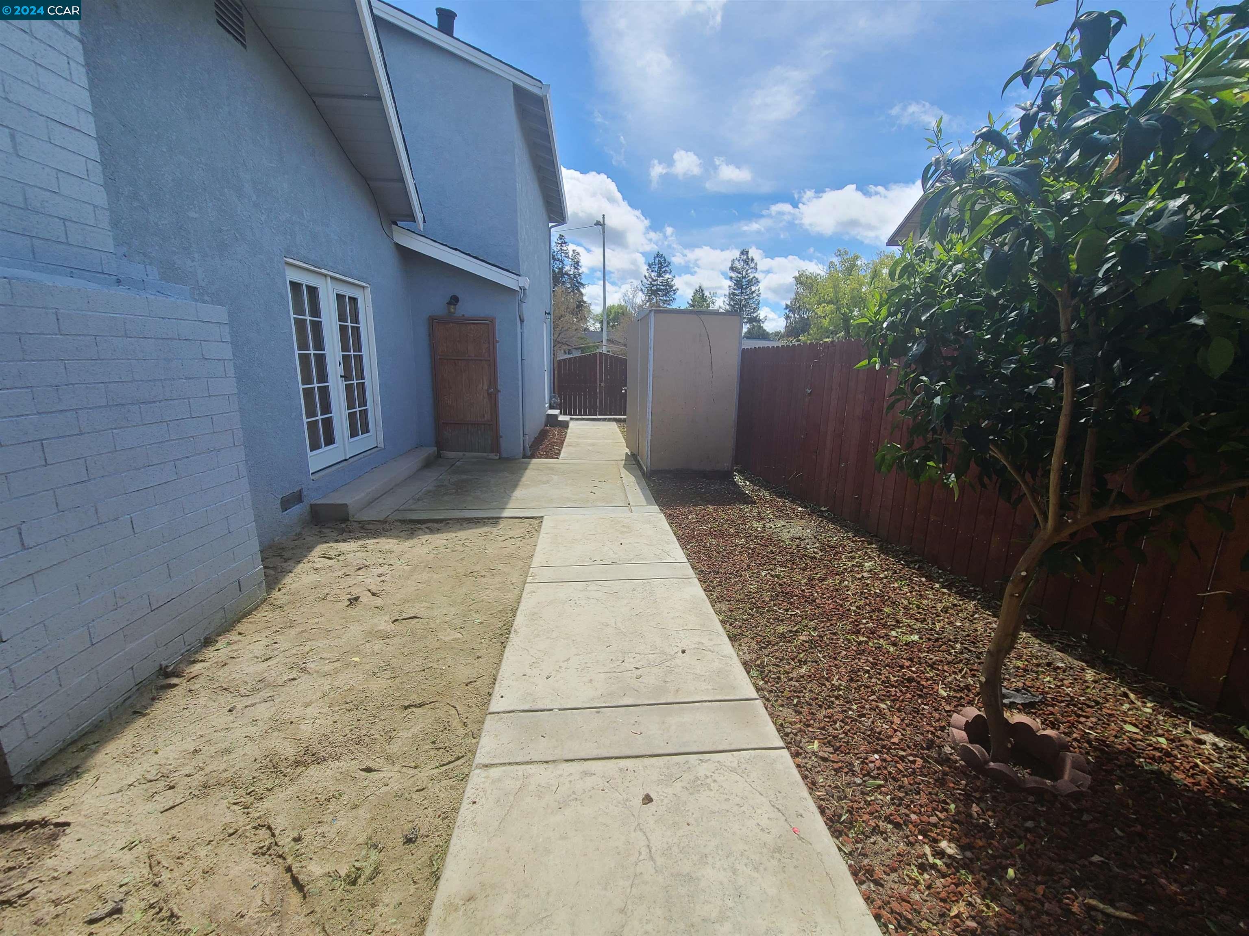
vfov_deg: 89.9
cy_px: 468
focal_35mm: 13
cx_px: 624
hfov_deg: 106.2
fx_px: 469
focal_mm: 2.2
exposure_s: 1/1376
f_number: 2.2
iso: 50
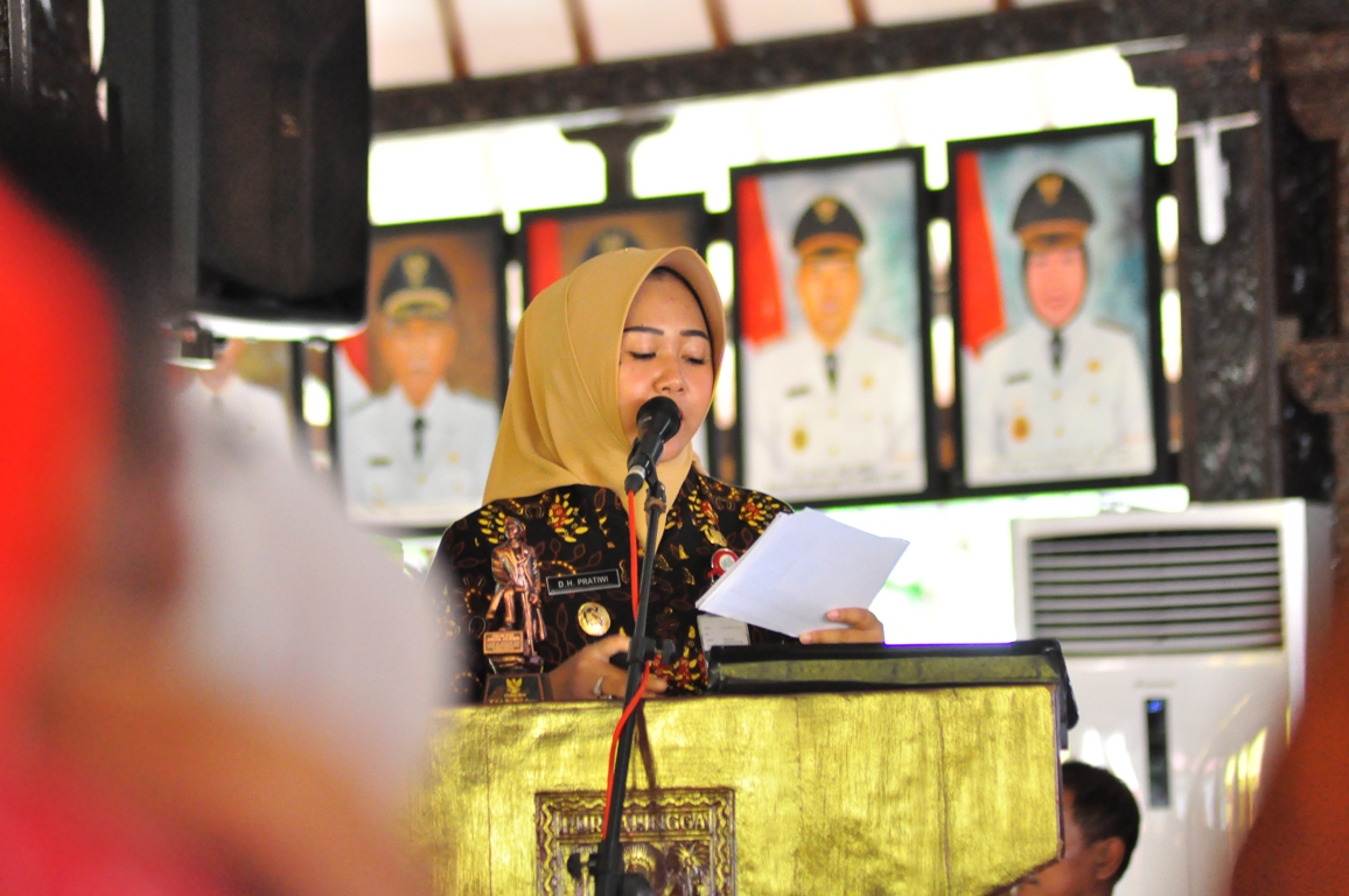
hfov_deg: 8.9
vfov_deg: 5.9
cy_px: 448
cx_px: 674
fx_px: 8702
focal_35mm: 232
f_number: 4.5
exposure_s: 1/200
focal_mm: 155
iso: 2500
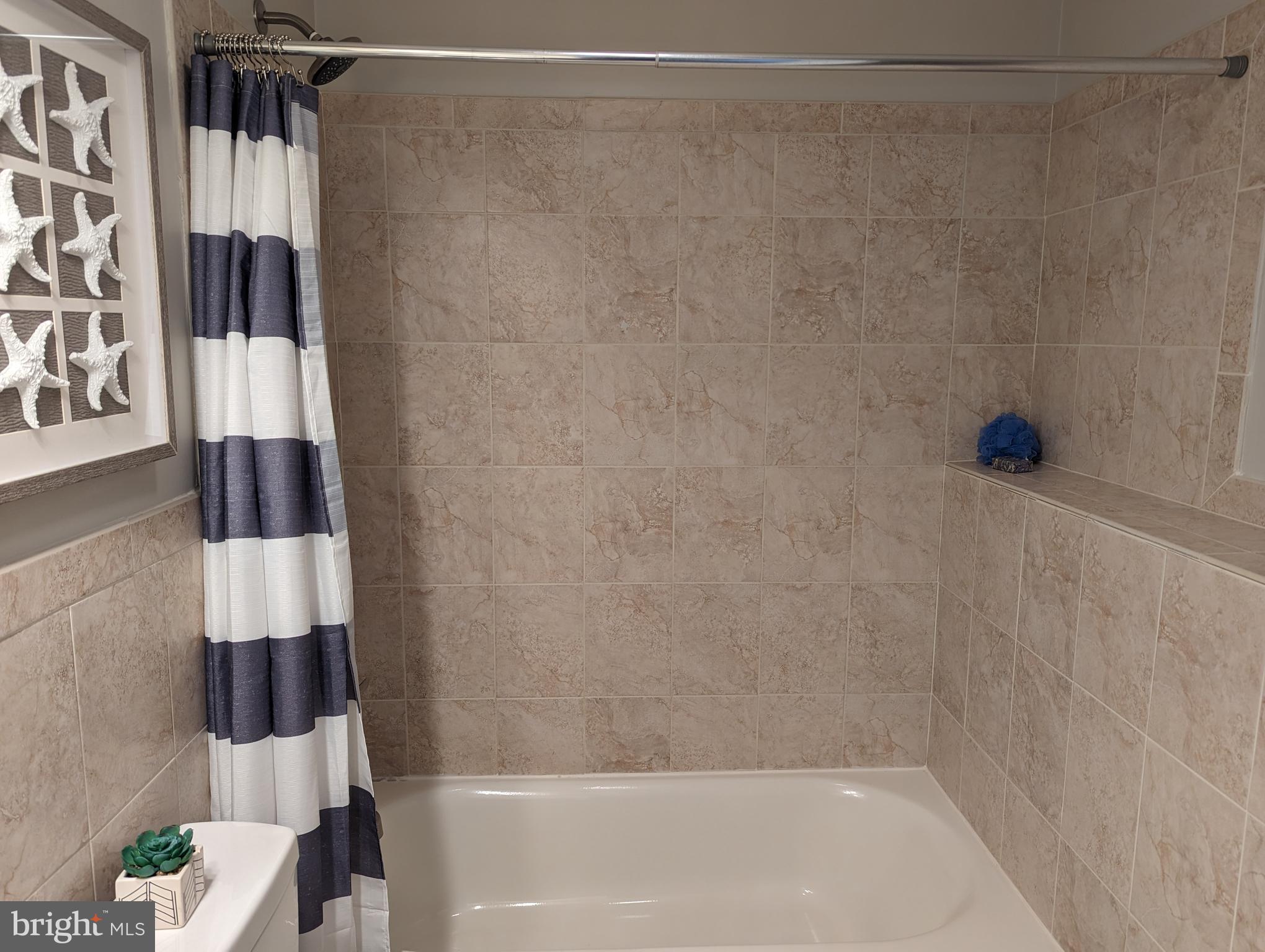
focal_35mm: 24
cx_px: 632
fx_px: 878
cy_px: 476
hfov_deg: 71.5
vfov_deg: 56.9
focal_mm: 6.81
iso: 56
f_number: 1.85
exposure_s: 1/24
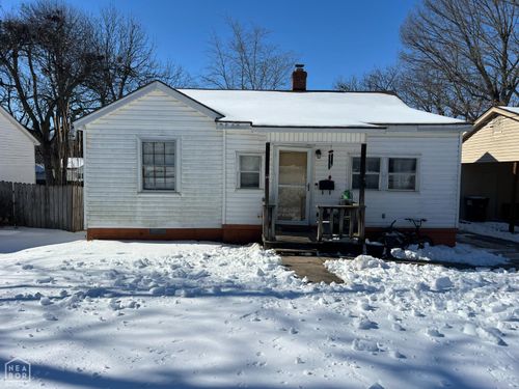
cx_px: 260
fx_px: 390
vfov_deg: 53.1
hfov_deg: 67.3
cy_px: 194
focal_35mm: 26
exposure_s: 1/11364
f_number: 1.5
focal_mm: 5.7
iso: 50
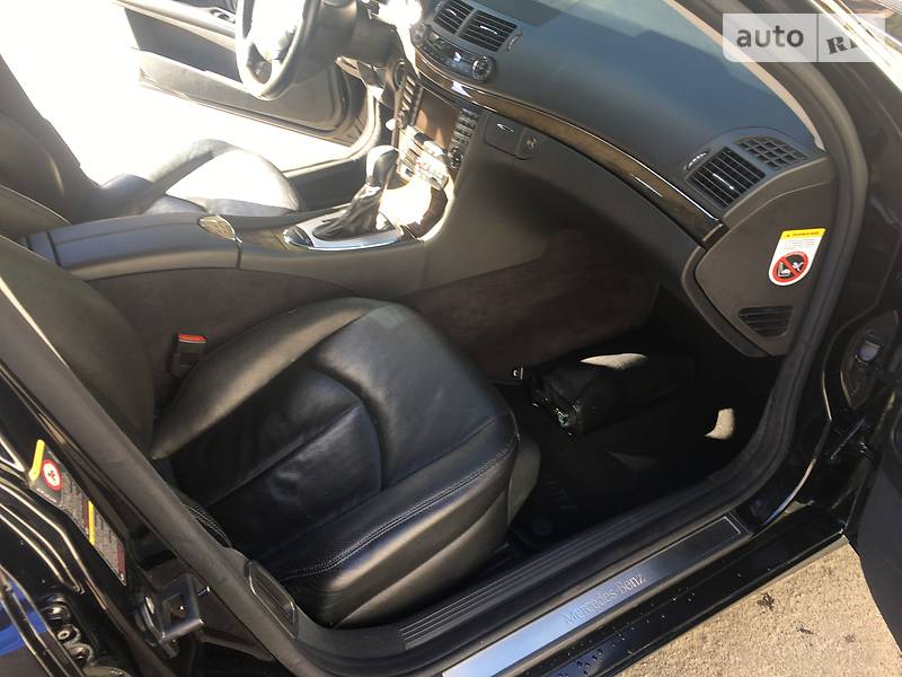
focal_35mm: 29
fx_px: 756
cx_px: 451
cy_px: 338
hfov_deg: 61.7
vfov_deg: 48.2
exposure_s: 1/50
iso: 25
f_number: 2.2
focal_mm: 4.2
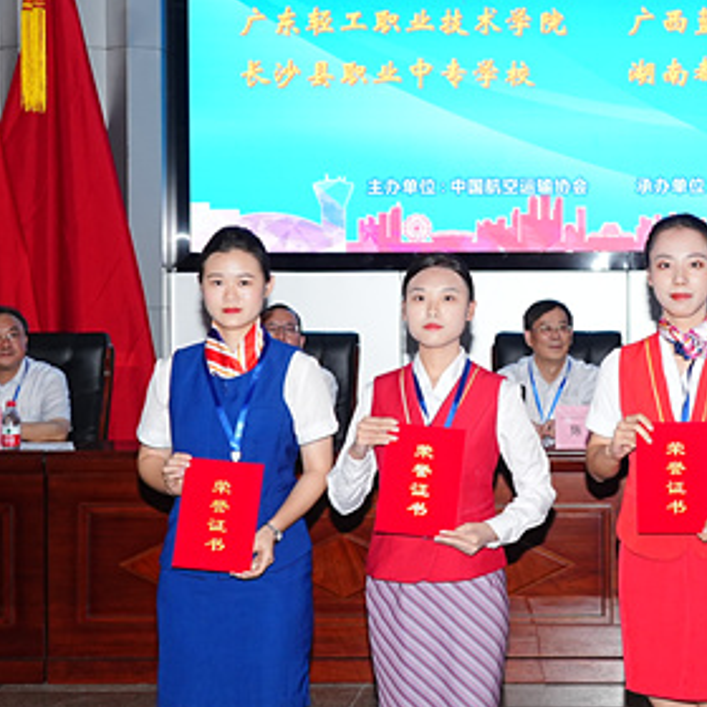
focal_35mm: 80
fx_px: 1849
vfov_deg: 21.6
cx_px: 619
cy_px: 287
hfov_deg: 21.2
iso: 800
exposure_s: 1/160
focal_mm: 33
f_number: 5
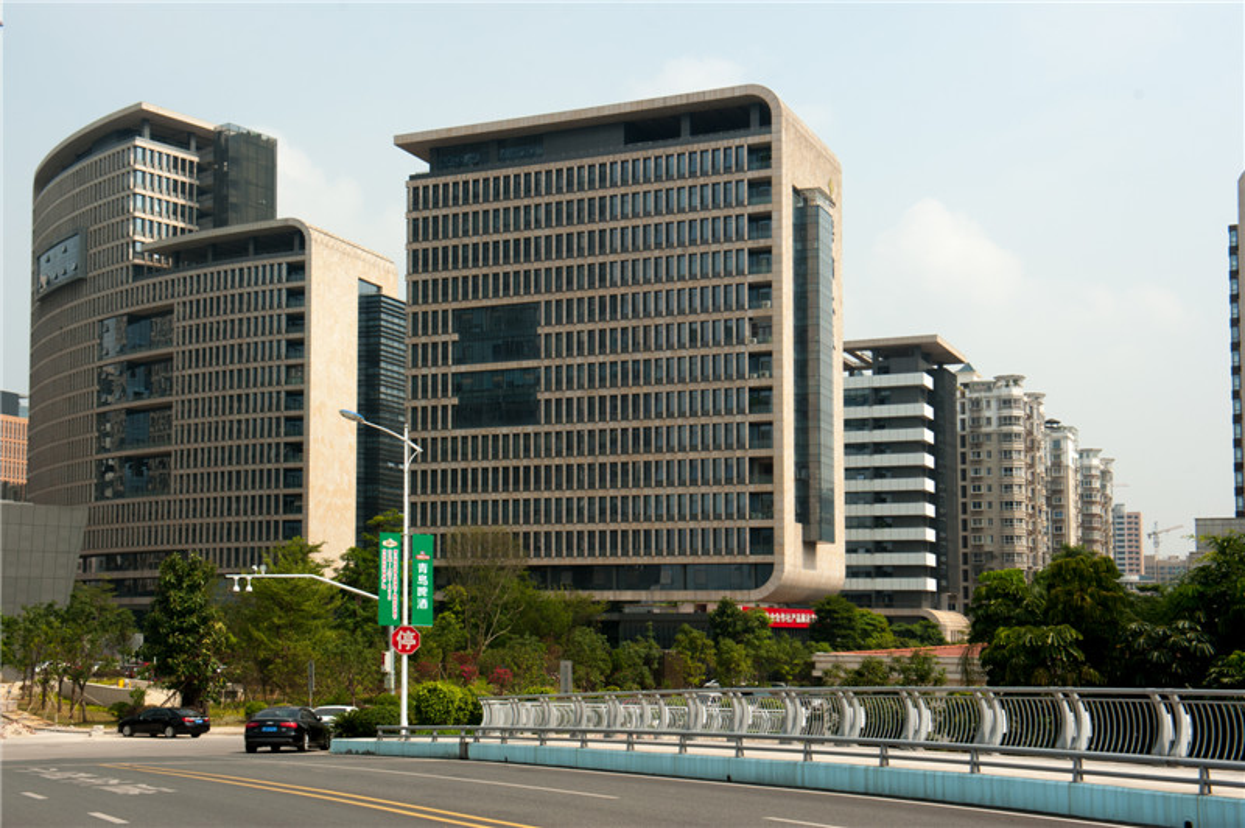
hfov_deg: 43.6
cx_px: 622
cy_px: 414
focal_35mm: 45
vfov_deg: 29.8
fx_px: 1555
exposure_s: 1/1250
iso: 800
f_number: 8
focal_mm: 45
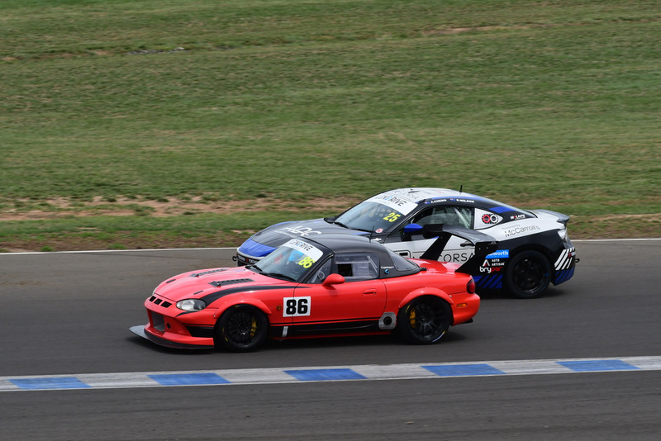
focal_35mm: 345
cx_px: 330
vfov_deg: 4.0
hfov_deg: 6.0
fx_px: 6337
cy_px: 220
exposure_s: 1/640
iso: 400
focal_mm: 230
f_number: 11
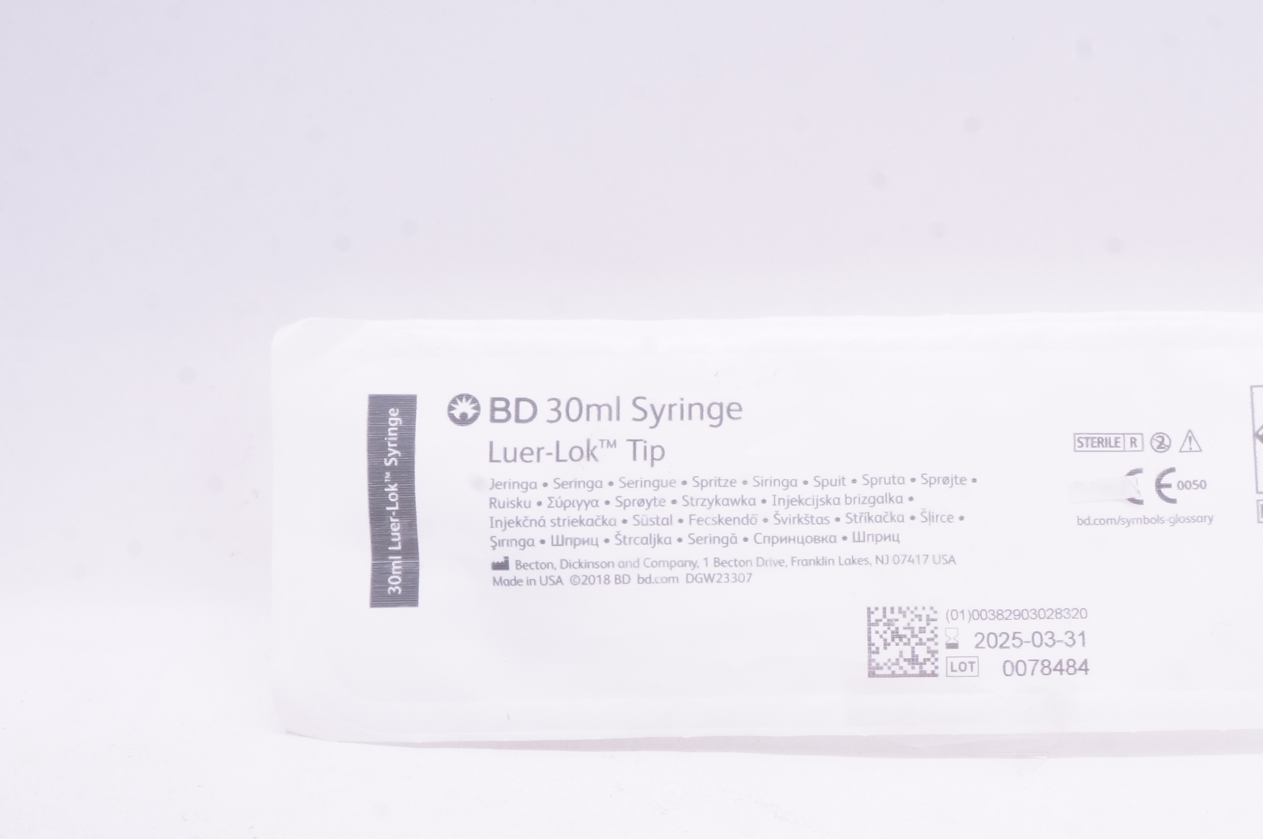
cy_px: 550
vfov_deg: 22.6
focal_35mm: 60
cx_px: 915
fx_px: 2094
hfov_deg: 33.0
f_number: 18
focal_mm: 27
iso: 800
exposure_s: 1/15
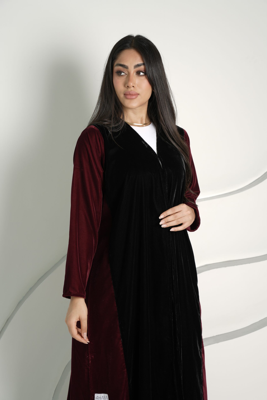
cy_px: 202
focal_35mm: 71
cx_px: 134
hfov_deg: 19.2
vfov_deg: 28.5
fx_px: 790
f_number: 8
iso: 80
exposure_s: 1/125
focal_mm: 70
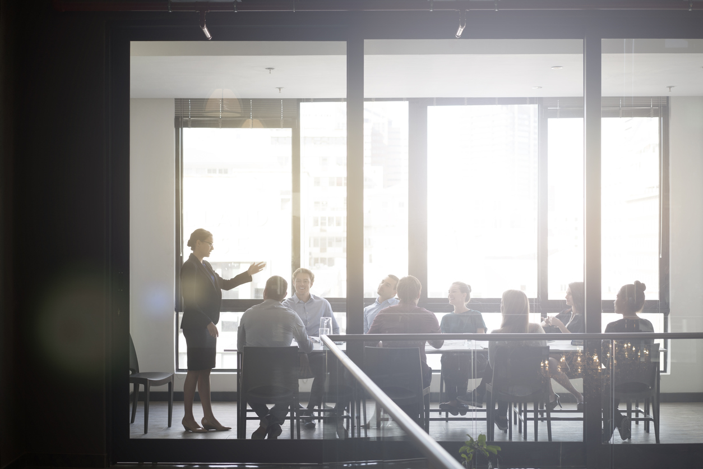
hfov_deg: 36.2
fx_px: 1074
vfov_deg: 24.6
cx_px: 352
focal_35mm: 55
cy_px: 234
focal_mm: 55
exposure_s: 1/80
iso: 100
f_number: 2.8
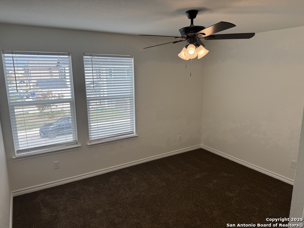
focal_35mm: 24
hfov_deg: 71.6
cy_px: 114
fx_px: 211
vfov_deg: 56.8
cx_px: 152
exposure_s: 1/394
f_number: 1.78
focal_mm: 6.76
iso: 80
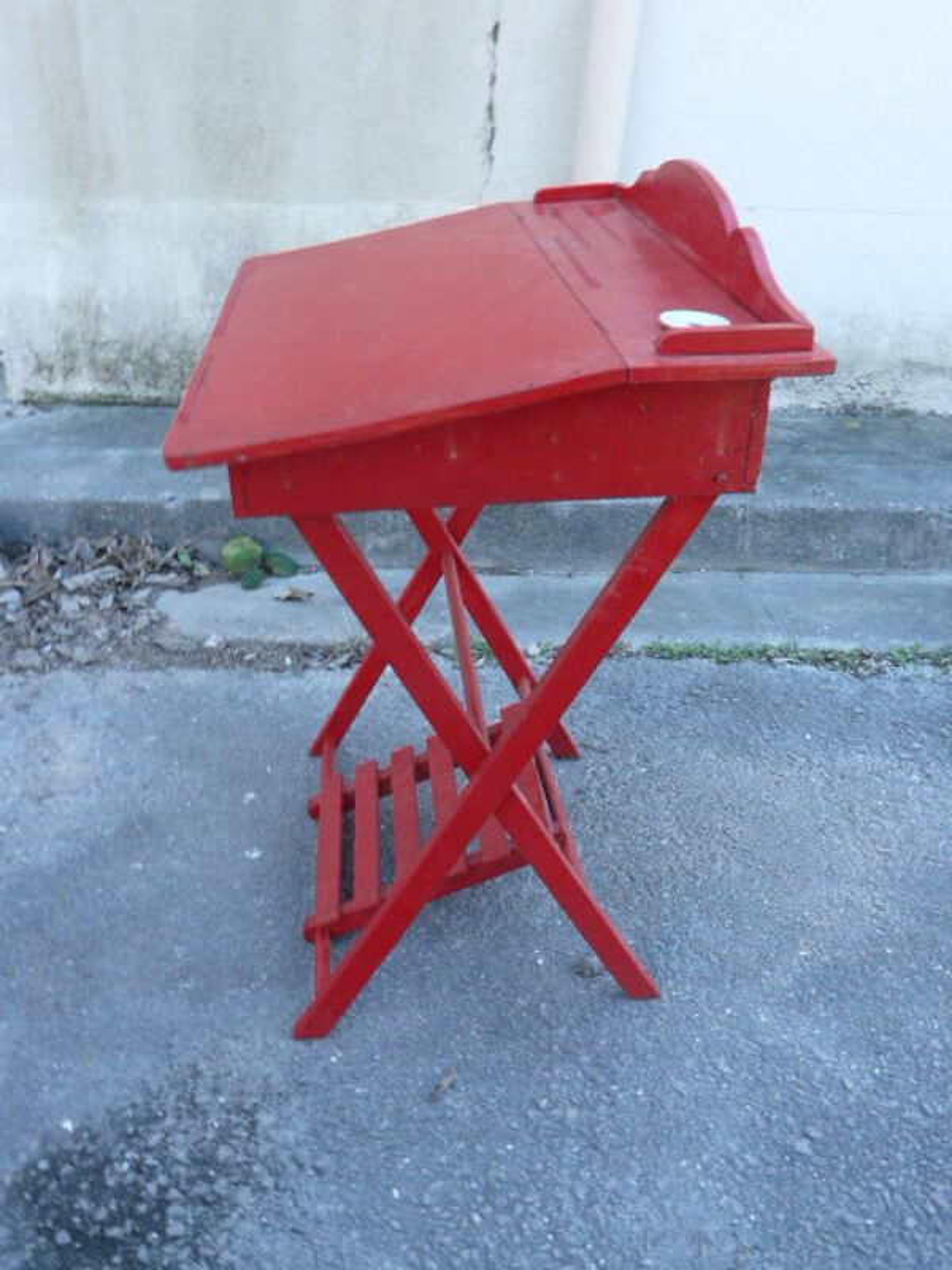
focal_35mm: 28
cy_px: 635
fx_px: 1027
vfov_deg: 63.4
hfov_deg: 49.7
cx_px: 476
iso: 200
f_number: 8
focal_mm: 4.6
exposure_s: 1/20
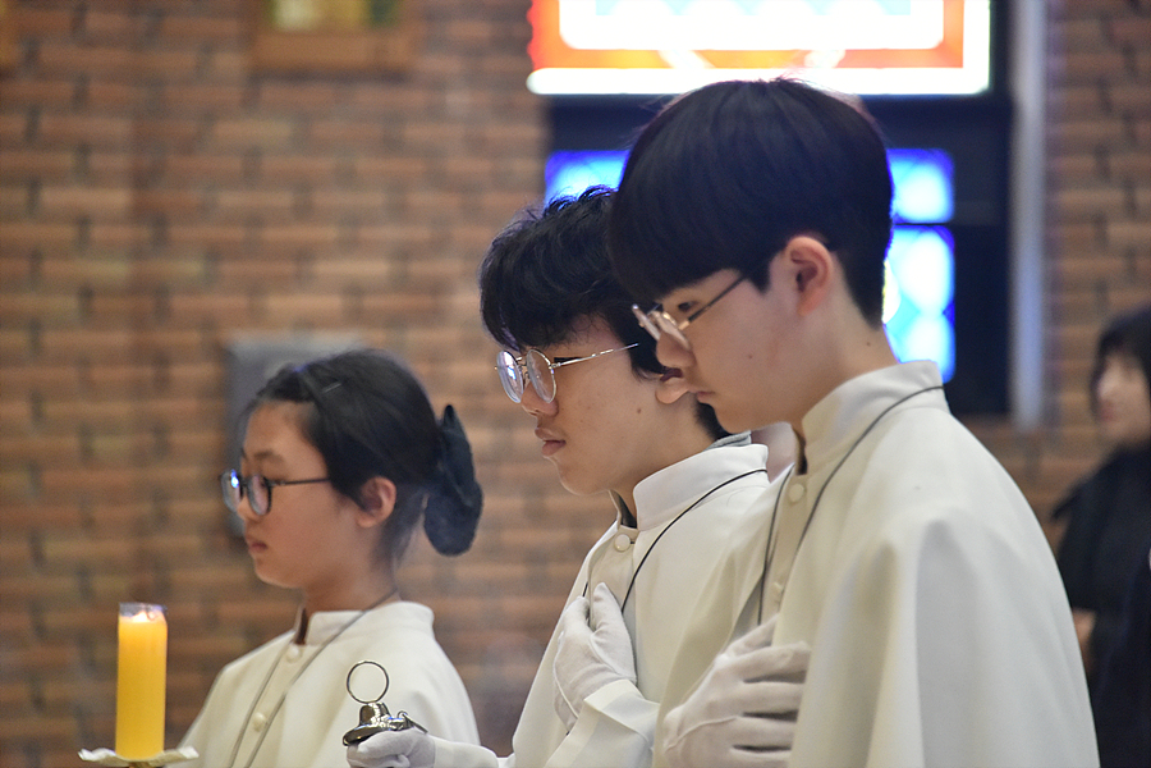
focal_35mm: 300
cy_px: 384
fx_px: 9591
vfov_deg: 4.6
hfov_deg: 6.9
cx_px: 576
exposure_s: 1/125
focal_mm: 300
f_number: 5.6
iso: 5600
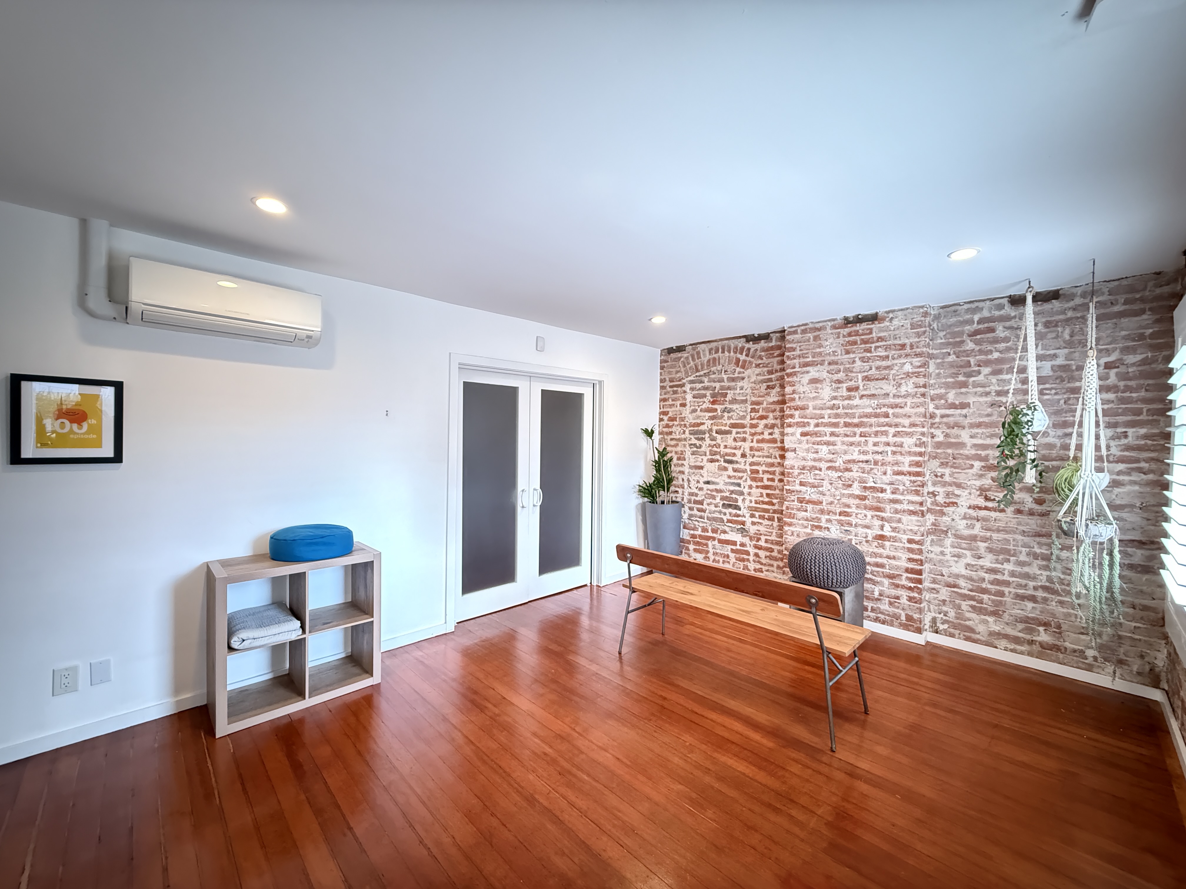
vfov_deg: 85.7
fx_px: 480
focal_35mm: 14
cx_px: 593
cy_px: 444
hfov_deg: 102.1
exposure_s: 1/30
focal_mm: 2.22
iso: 1250
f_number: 2.2
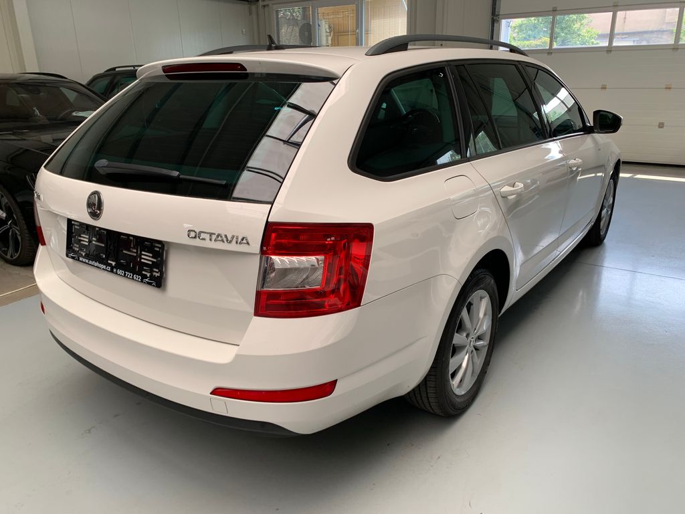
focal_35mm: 26
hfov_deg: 67.3
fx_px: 515
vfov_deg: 53.1
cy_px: 257
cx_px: 342
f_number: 1.8
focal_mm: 4.25
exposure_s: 1/122
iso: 25
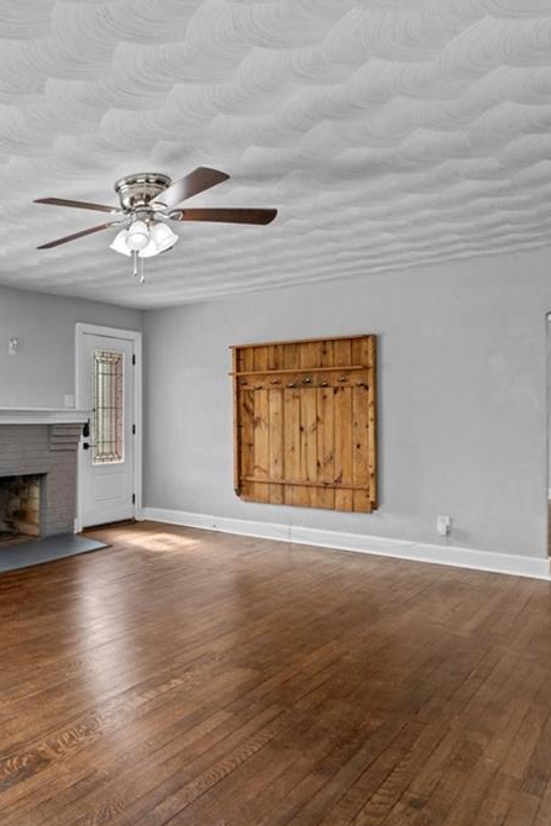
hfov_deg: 40.9
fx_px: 614
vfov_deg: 67.8
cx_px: -23
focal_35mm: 27
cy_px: 411
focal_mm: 17.5
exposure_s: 1/25
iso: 400
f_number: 8
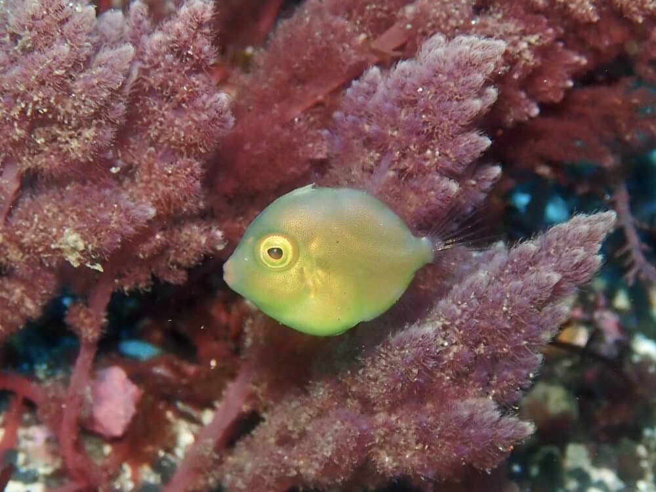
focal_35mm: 71
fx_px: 1346
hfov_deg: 27.4
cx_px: 328
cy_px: 246
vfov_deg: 20.7
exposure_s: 1/125
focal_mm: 12.73
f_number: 5.6
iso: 200
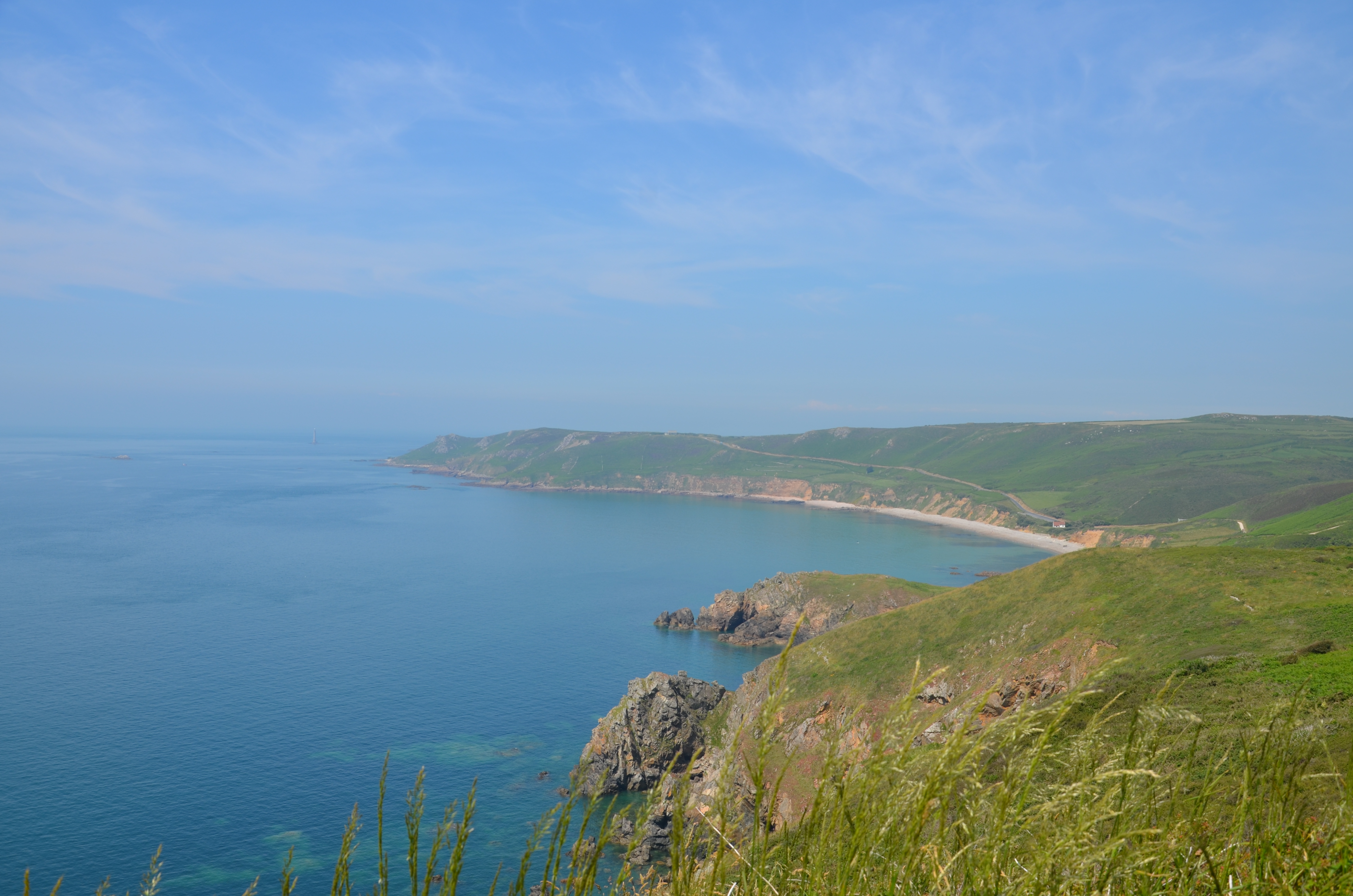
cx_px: 676
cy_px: 448
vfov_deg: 36.7
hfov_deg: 53.2
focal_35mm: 36
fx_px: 1350
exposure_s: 1/320
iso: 100
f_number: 9
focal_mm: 24
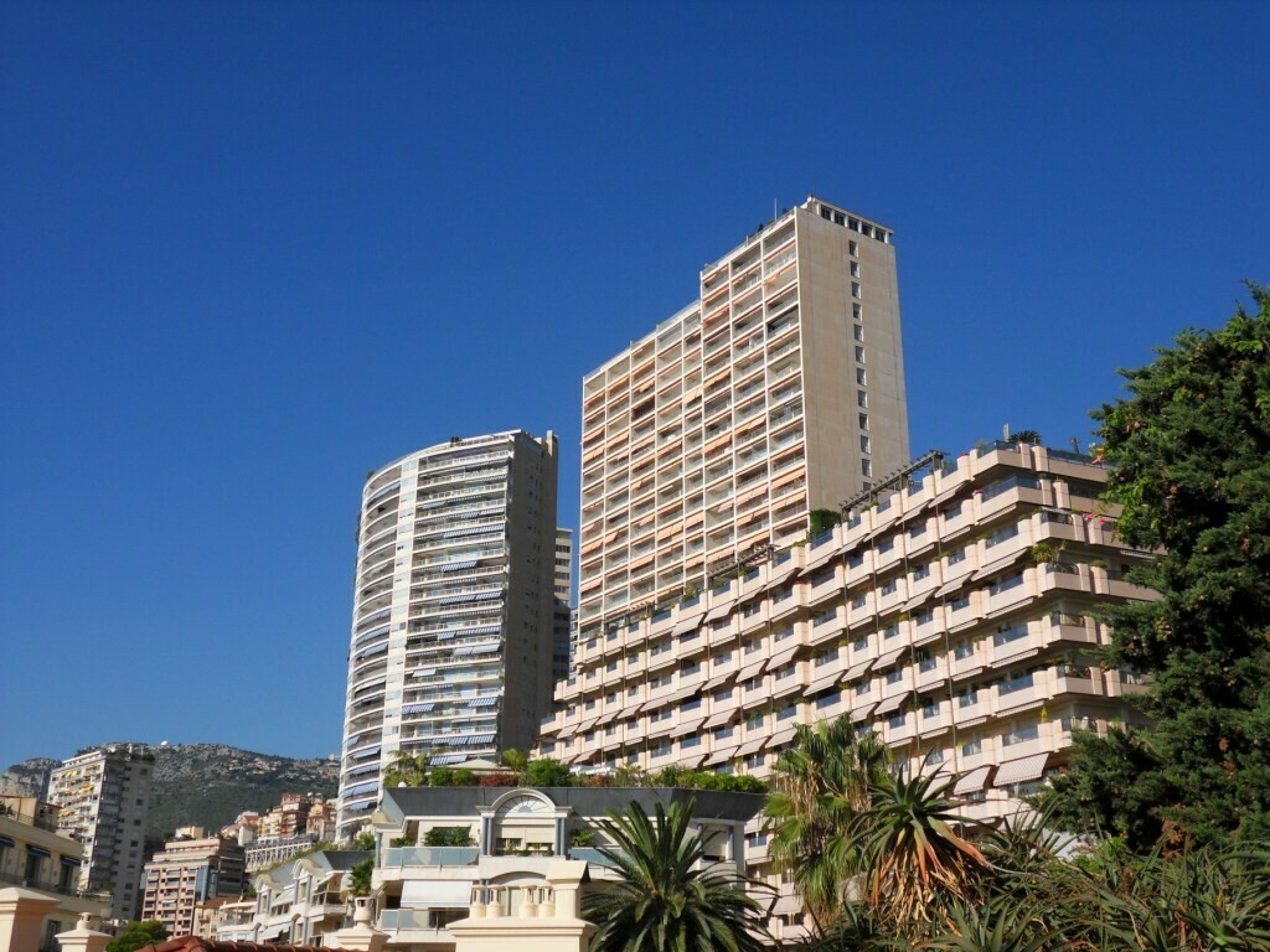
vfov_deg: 39.7
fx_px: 1321
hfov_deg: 51.4
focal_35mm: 36
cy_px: 476
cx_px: 635
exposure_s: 1/250
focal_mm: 6.3
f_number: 8.7
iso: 80
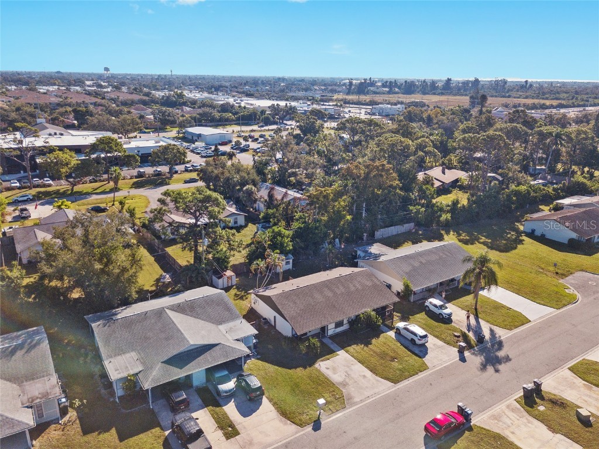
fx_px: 450
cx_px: 300
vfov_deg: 53.1
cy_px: 224
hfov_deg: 67.3
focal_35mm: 26
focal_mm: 4.7
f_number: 2.2
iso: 400
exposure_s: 1/3200
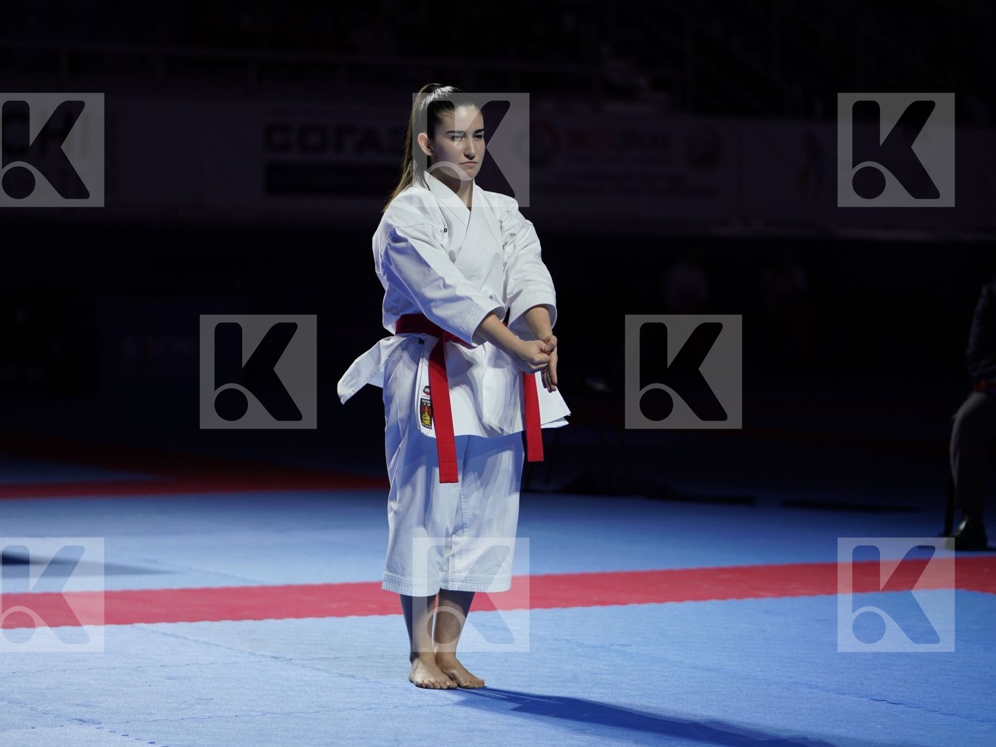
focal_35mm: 121
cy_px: 372
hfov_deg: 16.3
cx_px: 471
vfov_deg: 12.2
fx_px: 3482
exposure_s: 1/500
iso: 500
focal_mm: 111
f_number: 2.8
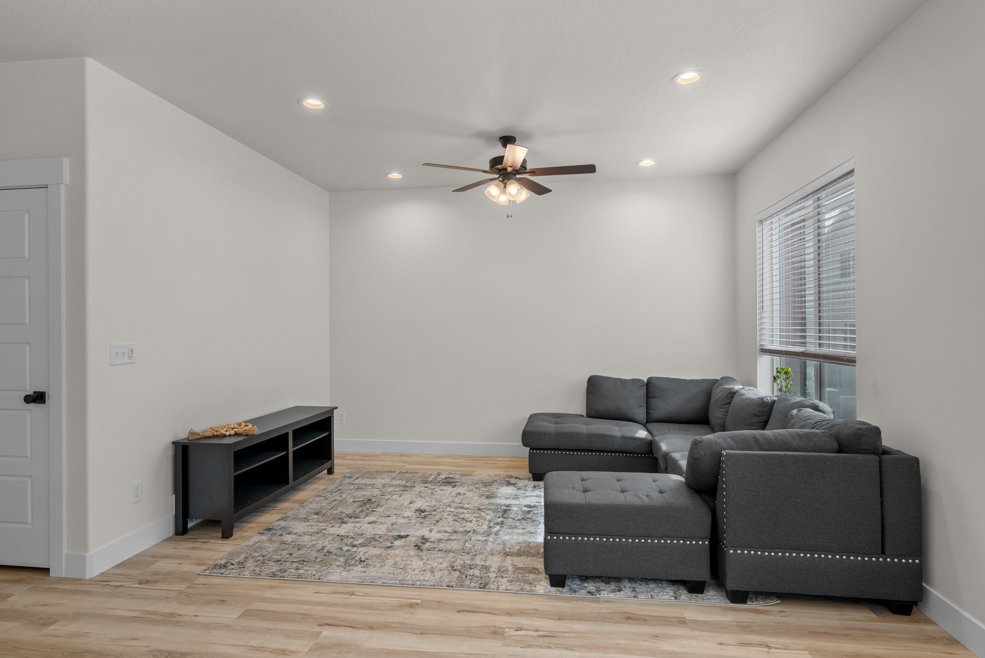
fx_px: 506
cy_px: 329
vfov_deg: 66.0
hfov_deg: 88.4
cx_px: 492
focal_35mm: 18
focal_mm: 18.5
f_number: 8
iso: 500
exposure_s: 1/5
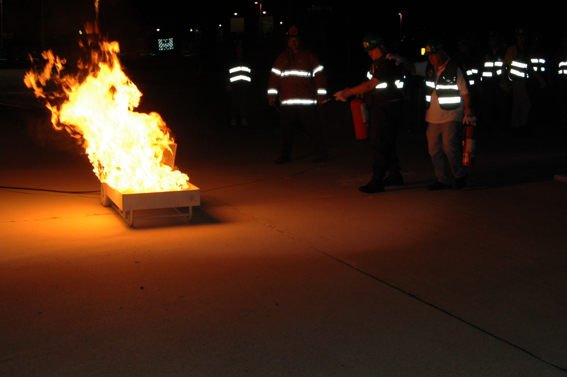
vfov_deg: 23.5
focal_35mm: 57
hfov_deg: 35.0
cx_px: 327
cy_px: 105
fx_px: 897
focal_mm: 24
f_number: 4
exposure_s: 1/80
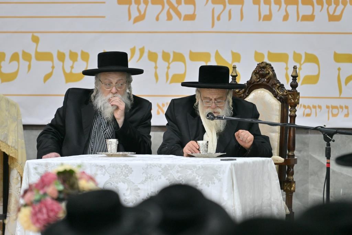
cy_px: 118
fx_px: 2932
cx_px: 176
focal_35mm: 300
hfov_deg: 6.9
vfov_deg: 4.6
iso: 400
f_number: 2.8
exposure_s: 1/320
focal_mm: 200
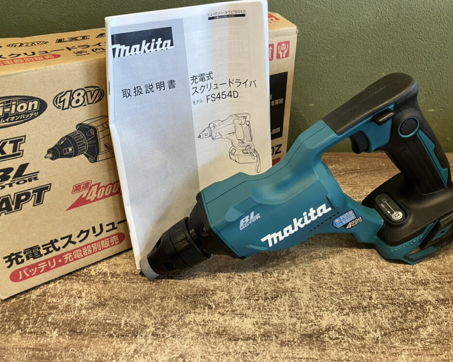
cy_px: 177
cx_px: 230
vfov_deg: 48.5
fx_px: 402
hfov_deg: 58.8
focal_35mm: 30
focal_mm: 3.99
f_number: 1.8
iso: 50
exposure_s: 1/50
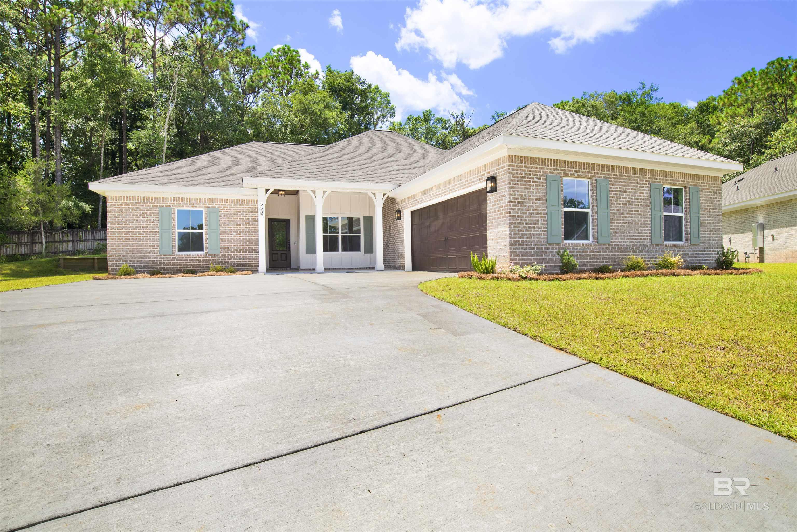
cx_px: 398
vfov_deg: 67.4
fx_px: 398
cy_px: 266
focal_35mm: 18
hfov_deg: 90.0
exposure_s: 1/125
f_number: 11
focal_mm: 18
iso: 200
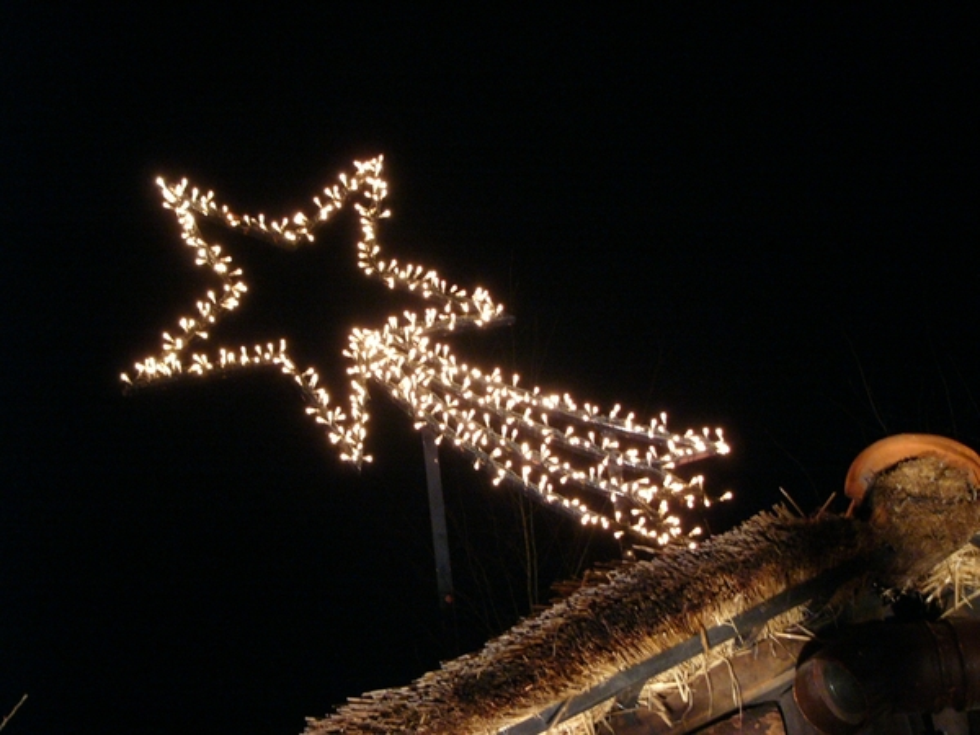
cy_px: 368
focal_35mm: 66
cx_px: 490
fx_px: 1869
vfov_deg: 22.3
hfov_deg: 29.4
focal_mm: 10.9
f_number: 2.8
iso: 200
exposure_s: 1/4
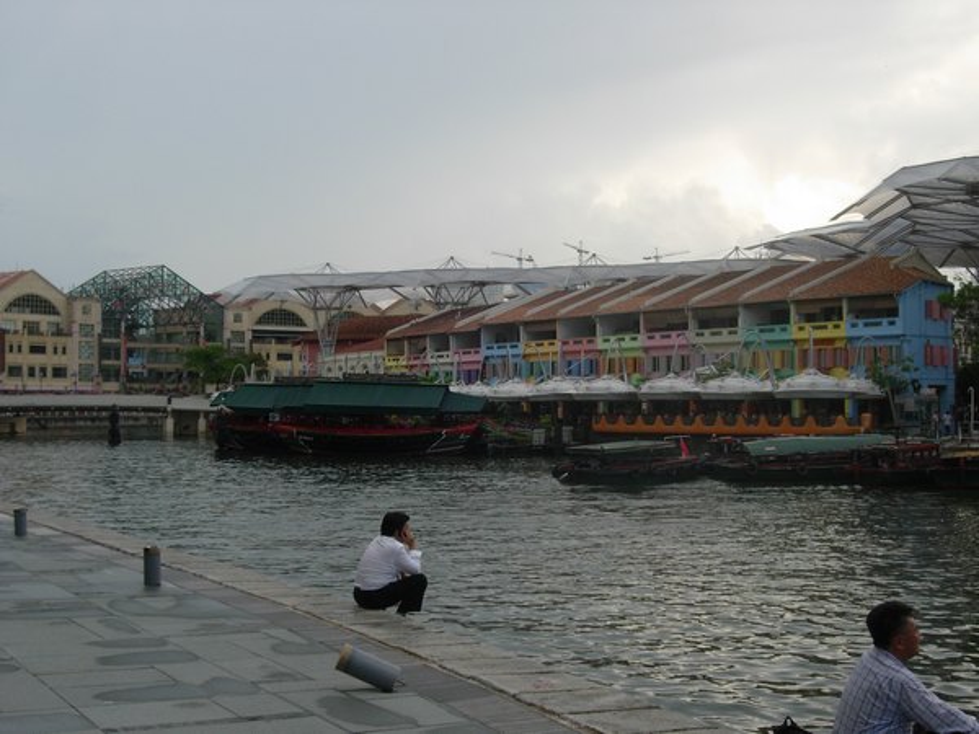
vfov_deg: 28.6
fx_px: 1442
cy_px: 367
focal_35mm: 51
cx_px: 490
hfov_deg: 37.5
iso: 79
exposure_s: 1/222
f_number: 5.4
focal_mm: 10.6
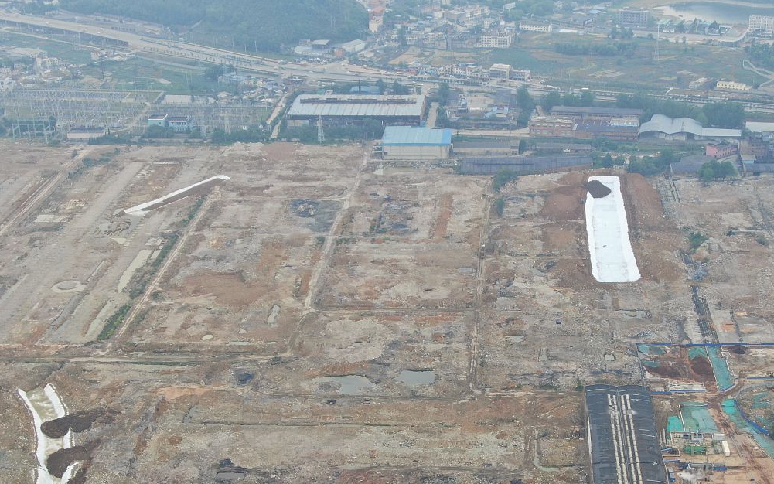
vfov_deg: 21.2
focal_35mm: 61
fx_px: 1287
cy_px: 338
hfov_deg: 33.4
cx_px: 435
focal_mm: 8.6
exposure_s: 1/320
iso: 100
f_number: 3.8
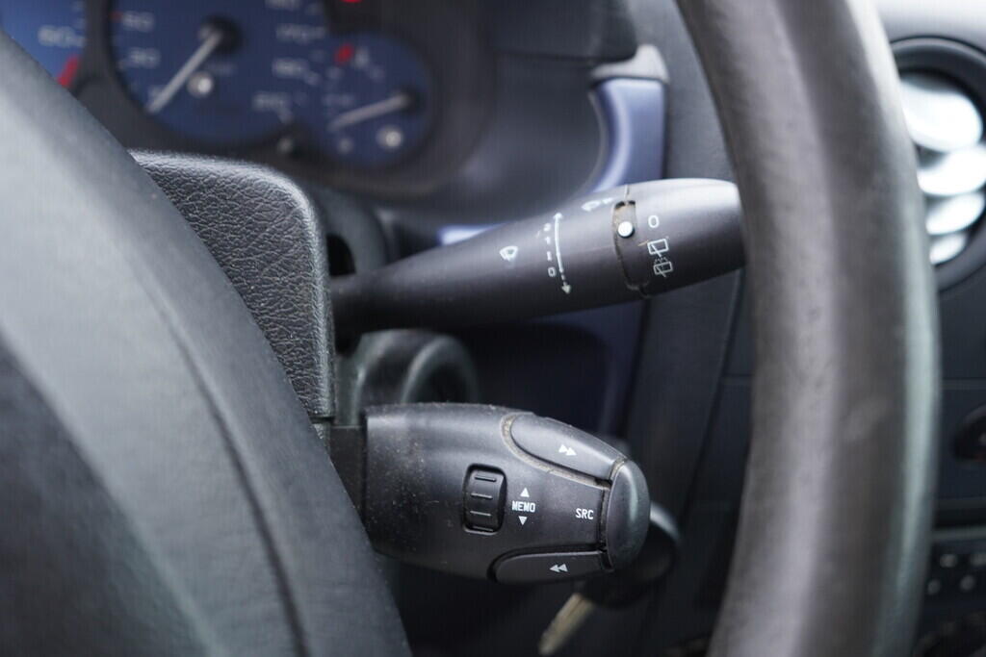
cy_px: 328
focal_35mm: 36
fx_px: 986
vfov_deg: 36.9
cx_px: 493
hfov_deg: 53.1
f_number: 2.8
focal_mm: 24
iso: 500
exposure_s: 1/40
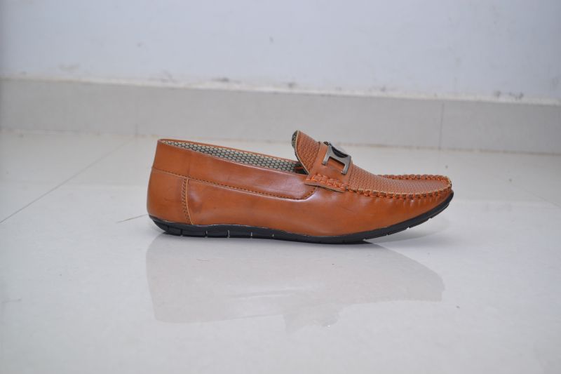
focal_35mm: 45
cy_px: 187
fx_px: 701
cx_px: 280
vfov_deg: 29.9
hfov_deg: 43.6
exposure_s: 1/125
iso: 400
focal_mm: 30
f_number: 5.6
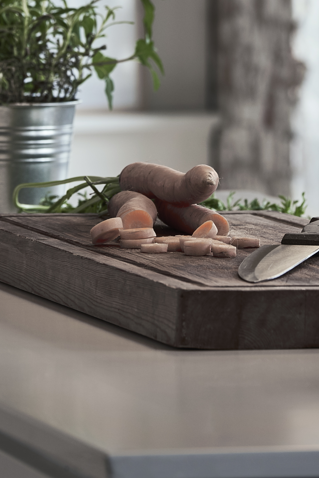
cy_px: -118
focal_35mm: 366
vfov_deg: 5.6
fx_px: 4861
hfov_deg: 3.8
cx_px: 212
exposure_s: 1/15
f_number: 7.1
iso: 100
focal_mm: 122
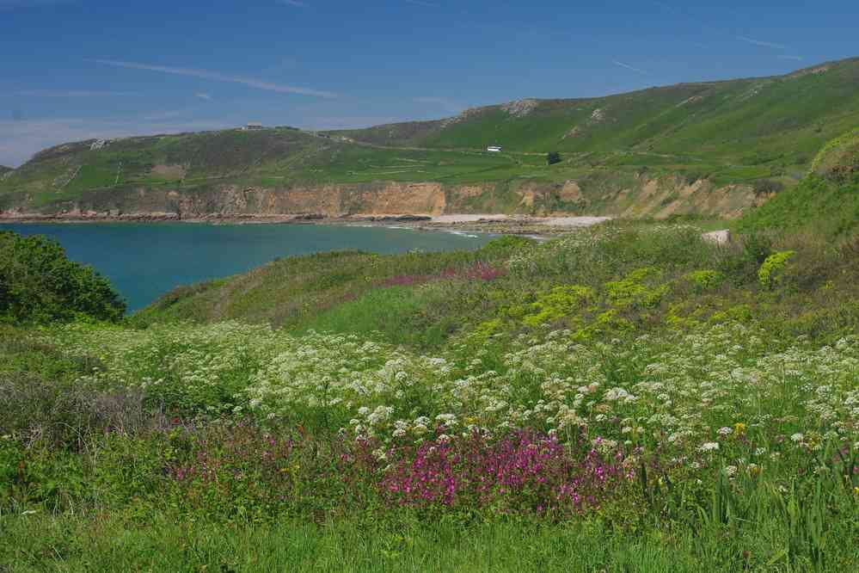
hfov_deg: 31.2
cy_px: 286
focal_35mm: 64
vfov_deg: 21.1
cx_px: 430
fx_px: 1539
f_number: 11
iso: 200
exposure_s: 1/100
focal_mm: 43
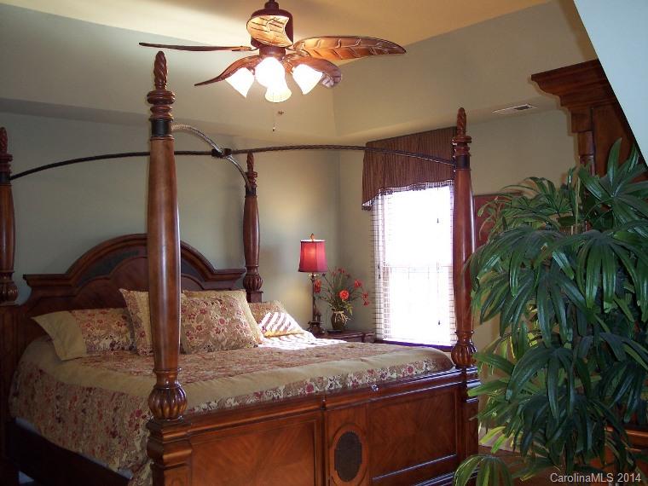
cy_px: 243
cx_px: 324
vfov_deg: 37.7
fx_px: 711
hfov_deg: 49.0
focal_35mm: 38
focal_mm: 8
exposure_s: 1/45
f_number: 2.8
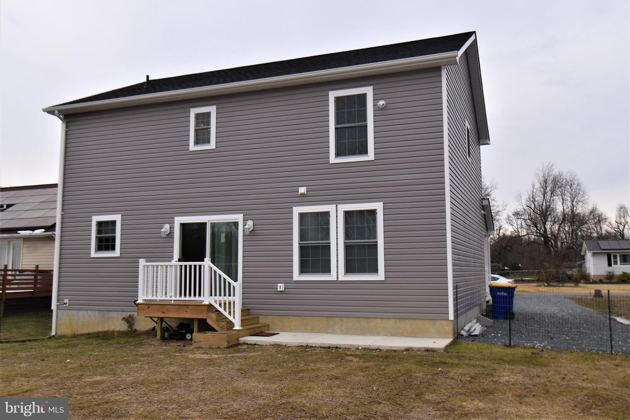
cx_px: 315
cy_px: 210
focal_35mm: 30
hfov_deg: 61.9
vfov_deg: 43.6
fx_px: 525
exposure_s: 1/200
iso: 100
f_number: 9
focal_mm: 20
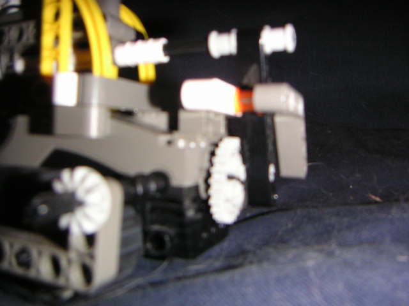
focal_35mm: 37
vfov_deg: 38.7
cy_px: 153
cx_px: 204
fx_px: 437
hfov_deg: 50.1
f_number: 2.8
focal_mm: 4.8
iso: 200
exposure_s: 1/45
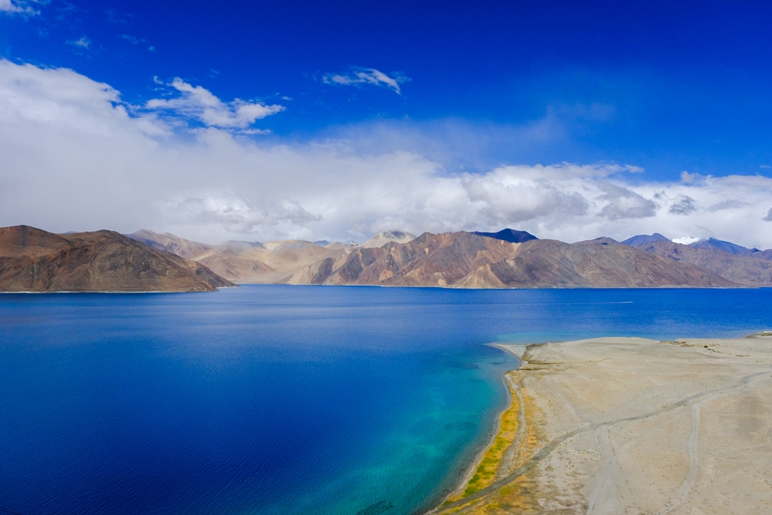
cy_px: 258
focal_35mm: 24
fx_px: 515
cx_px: 386
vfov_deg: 53.1
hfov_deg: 73.7
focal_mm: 16
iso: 800
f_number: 8
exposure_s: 1/5000
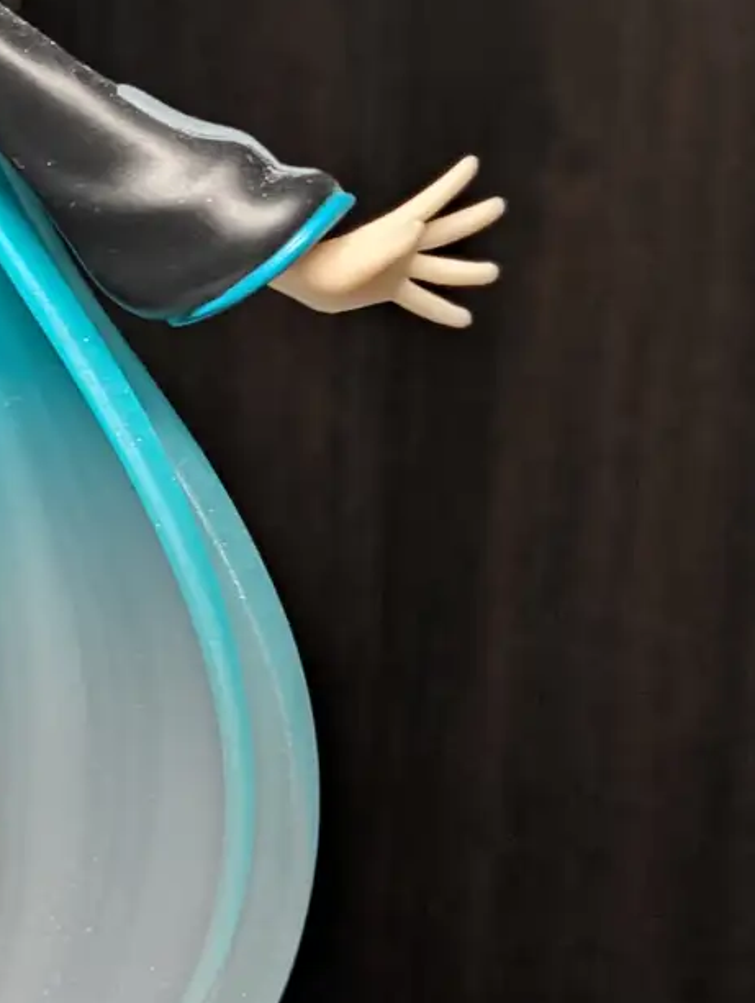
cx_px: -434
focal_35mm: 125
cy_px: 510
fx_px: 3625
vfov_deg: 15.7
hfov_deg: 11.3
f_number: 1.68
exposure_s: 1/10.1
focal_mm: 6.9
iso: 45
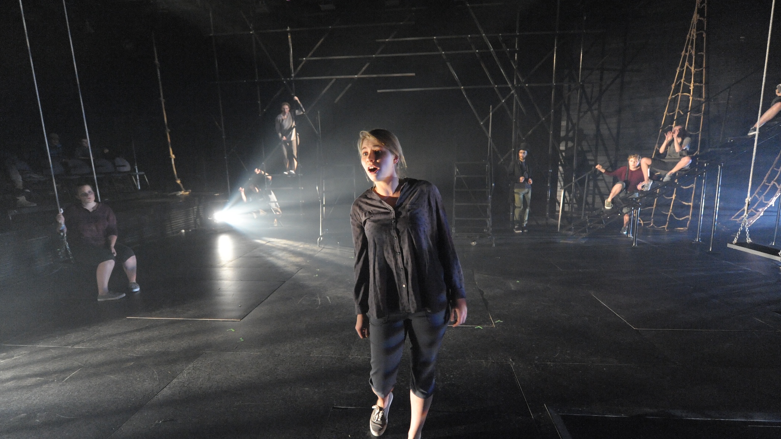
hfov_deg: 89.6
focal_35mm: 19
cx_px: 389
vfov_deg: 58.3
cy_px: 230
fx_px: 394
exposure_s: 1/60
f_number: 2.8
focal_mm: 18
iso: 6400
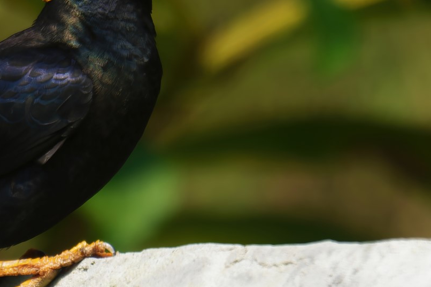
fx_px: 18037
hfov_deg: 1.4
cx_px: 2
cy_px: 126
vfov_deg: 0.9
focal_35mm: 1507
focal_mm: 500
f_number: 5.6
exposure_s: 1/500
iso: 110
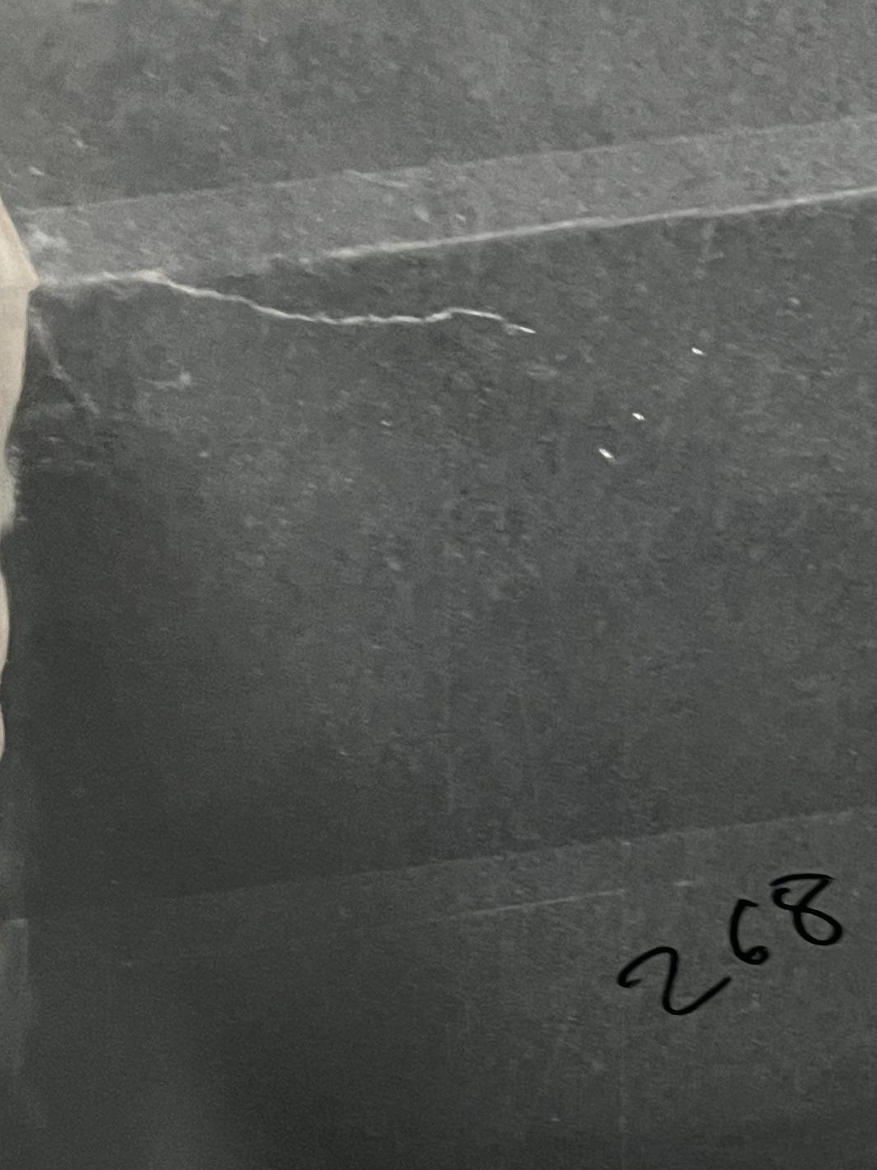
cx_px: 1149
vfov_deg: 24.8
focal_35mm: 74
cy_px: 1226
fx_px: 2501
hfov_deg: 18.5
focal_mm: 5.1
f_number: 1.6
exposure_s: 1/33
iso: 640
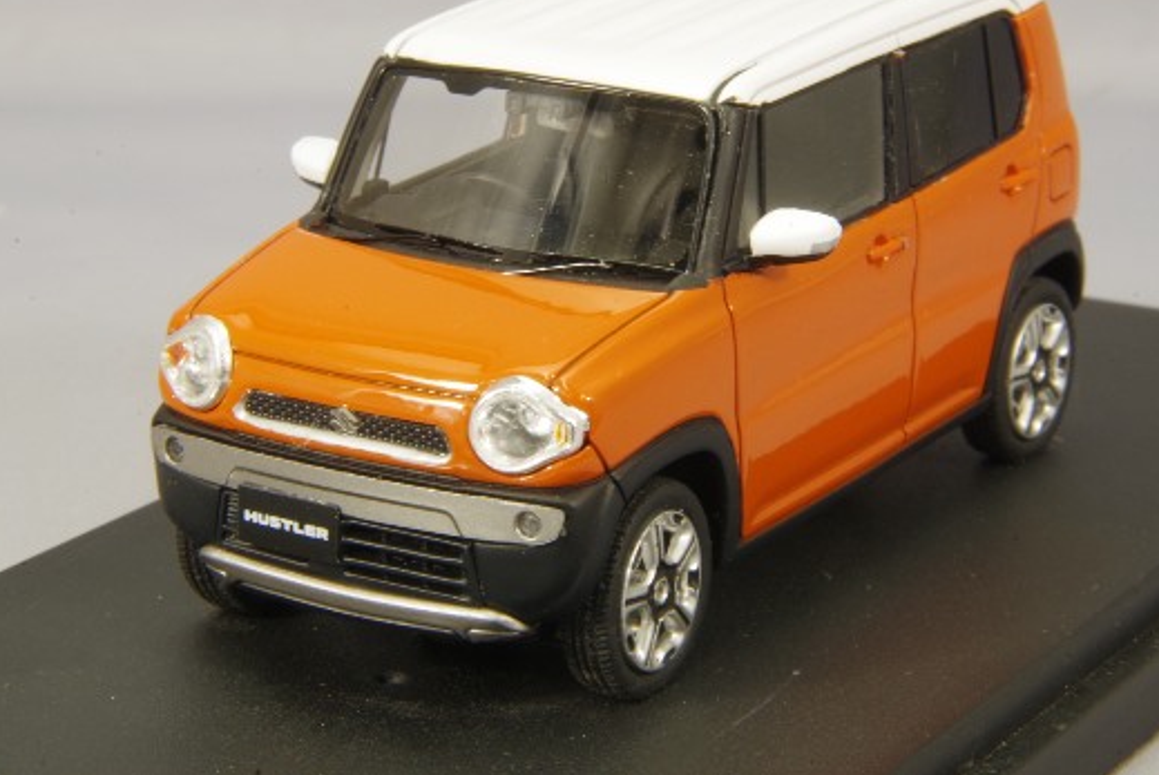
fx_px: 4446
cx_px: 596
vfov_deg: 10.0
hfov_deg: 14.9
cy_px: 303
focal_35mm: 138
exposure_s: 1
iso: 400
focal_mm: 75
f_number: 32
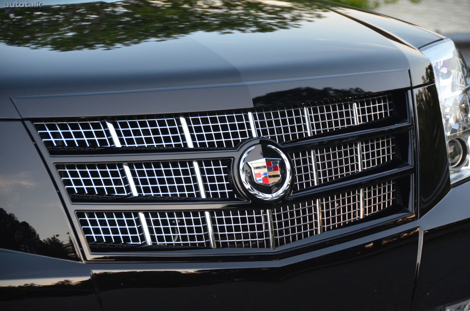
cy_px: 156
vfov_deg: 9.6
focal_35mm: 142
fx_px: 1857
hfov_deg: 14.4
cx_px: 235
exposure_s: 1/160
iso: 1600
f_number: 5.3
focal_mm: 95
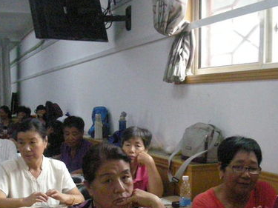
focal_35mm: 56
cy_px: 147
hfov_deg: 34.2
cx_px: 105
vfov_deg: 25.9
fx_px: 450
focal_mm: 5.8
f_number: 2.8
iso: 1013
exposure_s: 1/130
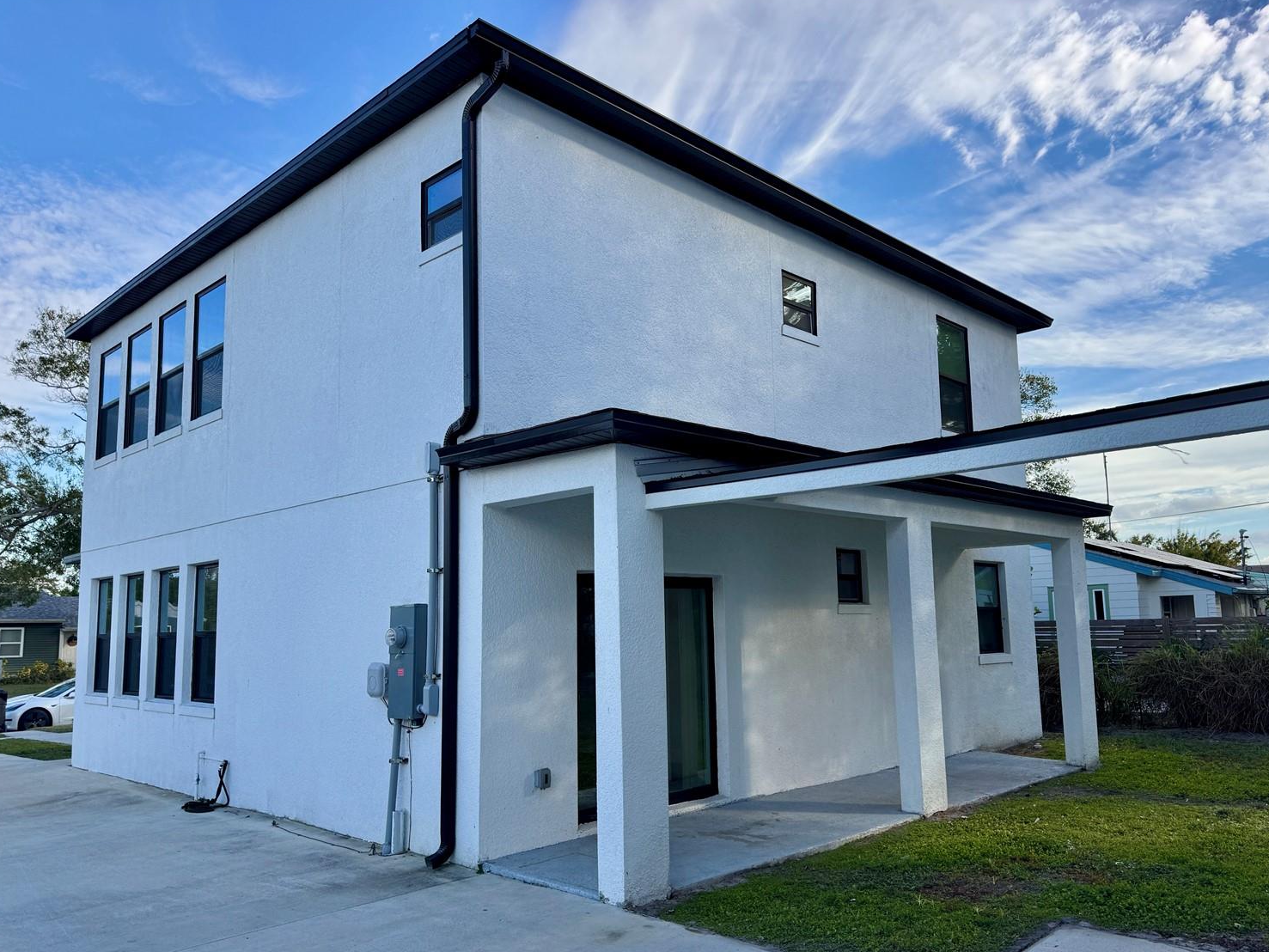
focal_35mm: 26
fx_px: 953
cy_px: 505
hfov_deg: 67.3
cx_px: 663
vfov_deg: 53.0
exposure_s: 1/2041
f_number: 1.78
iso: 80
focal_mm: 6.76
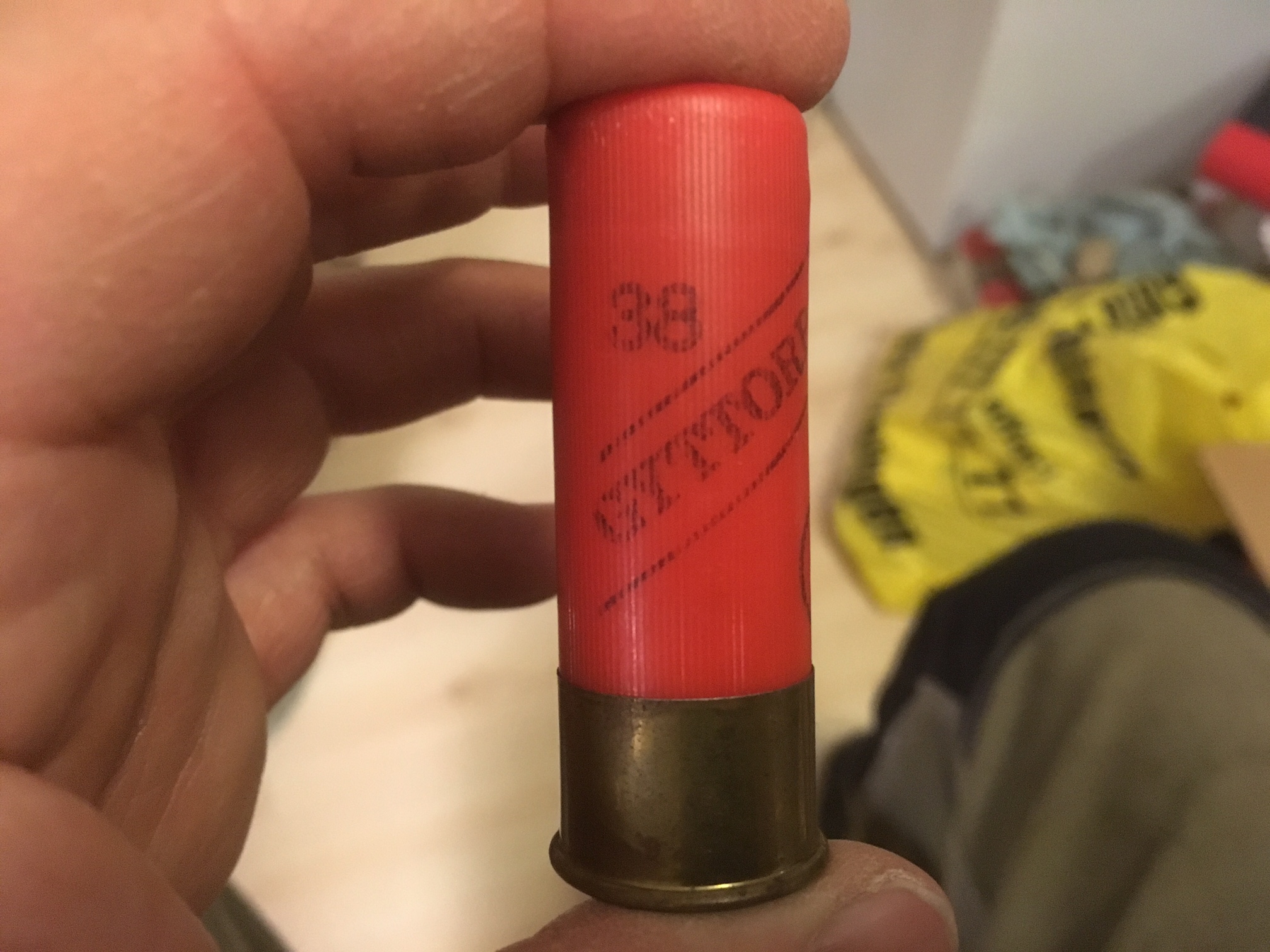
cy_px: 476
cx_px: 635
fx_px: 1064
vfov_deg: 48.2
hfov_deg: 61.7
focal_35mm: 29
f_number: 2.2
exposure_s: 1/17
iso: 320
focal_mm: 4.15
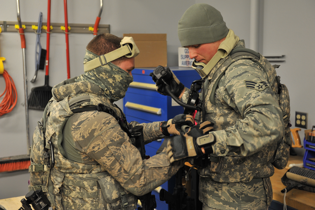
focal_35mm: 55
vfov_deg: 24.6
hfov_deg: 36.3
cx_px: 158
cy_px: 105
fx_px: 481
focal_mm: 55
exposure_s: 1/60
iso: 1000
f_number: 4
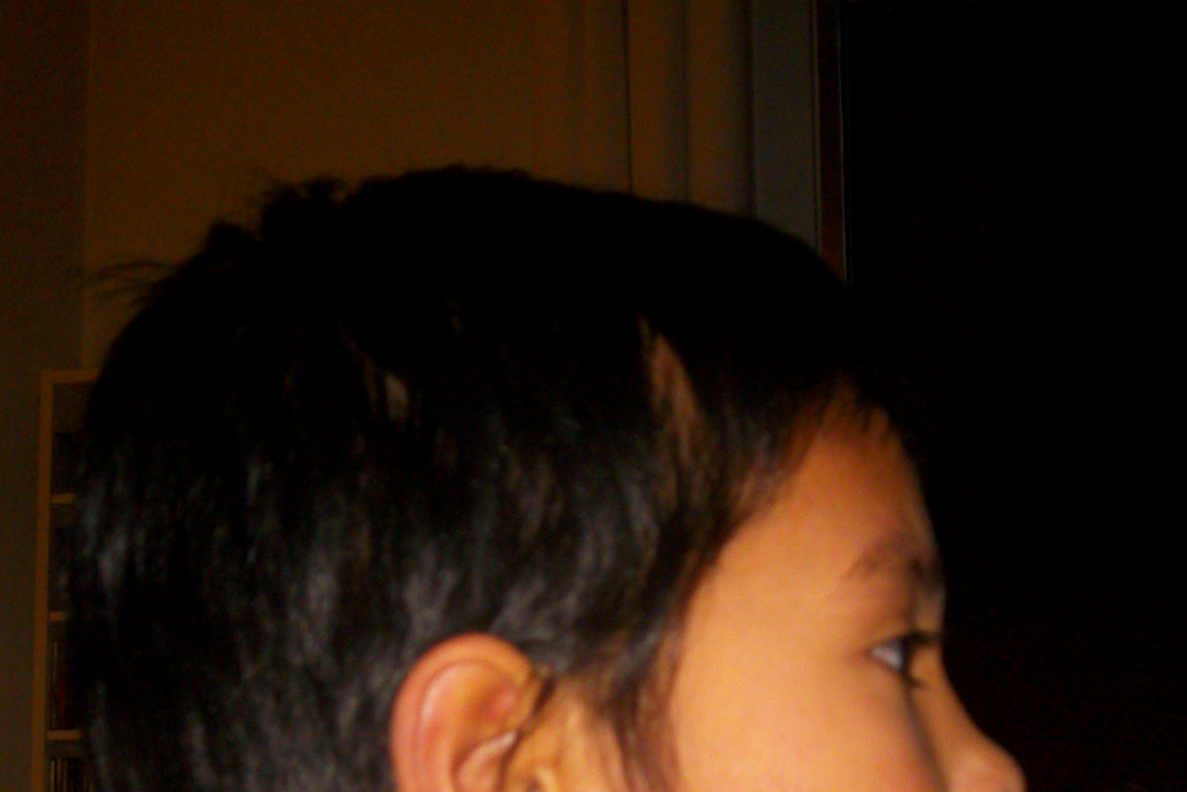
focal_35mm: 88
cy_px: 774
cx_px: 660
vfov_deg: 15.3
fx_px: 2901
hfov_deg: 23.1
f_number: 3.2
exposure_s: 1/50.3
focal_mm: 7.1
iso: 150
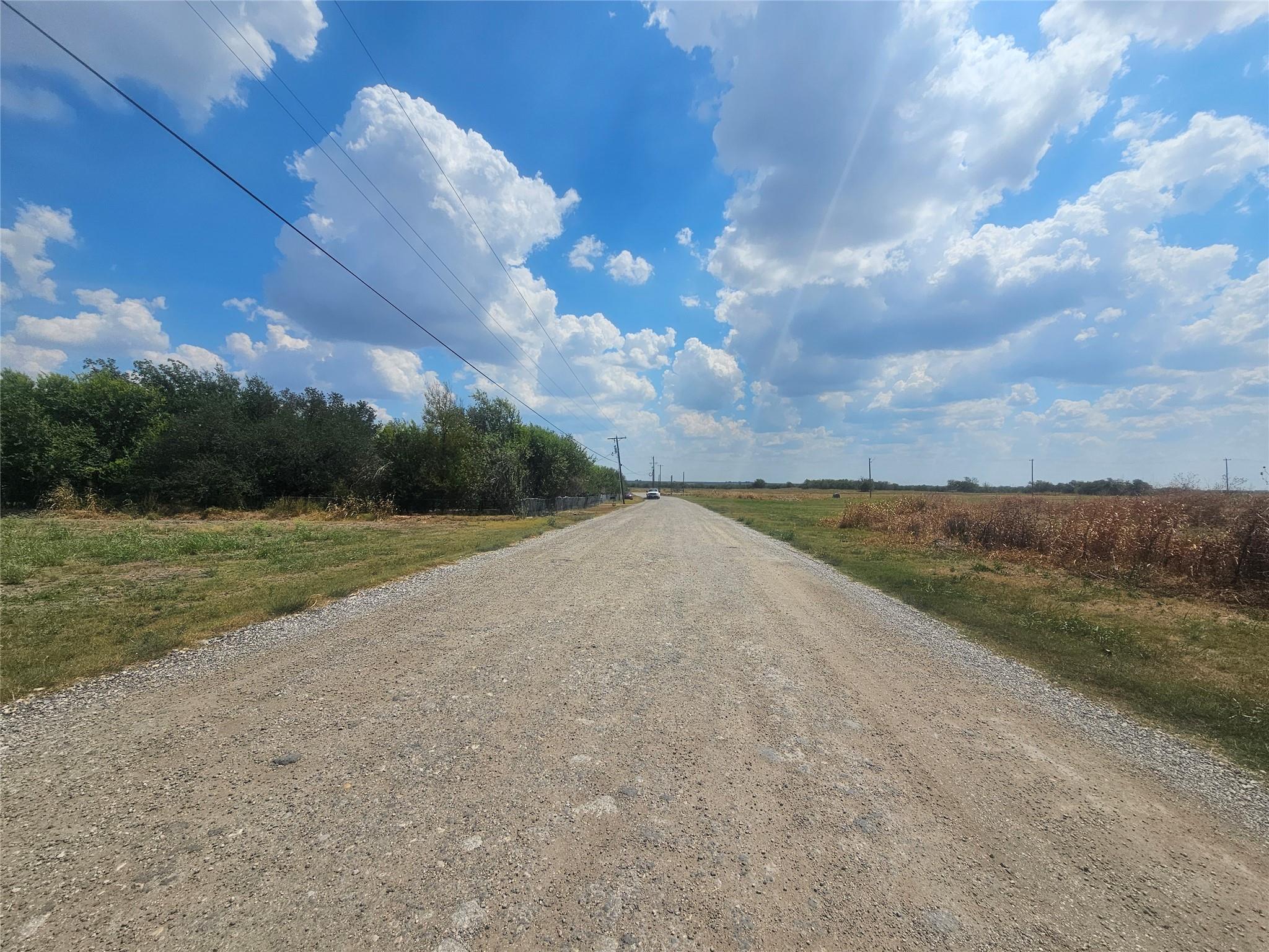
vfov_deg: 89.9
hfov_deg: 106.2
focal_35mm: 13
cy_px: 476
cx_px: 634
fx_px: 477
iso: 50
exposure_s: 1/5883
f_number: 2.2
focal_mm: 2.2
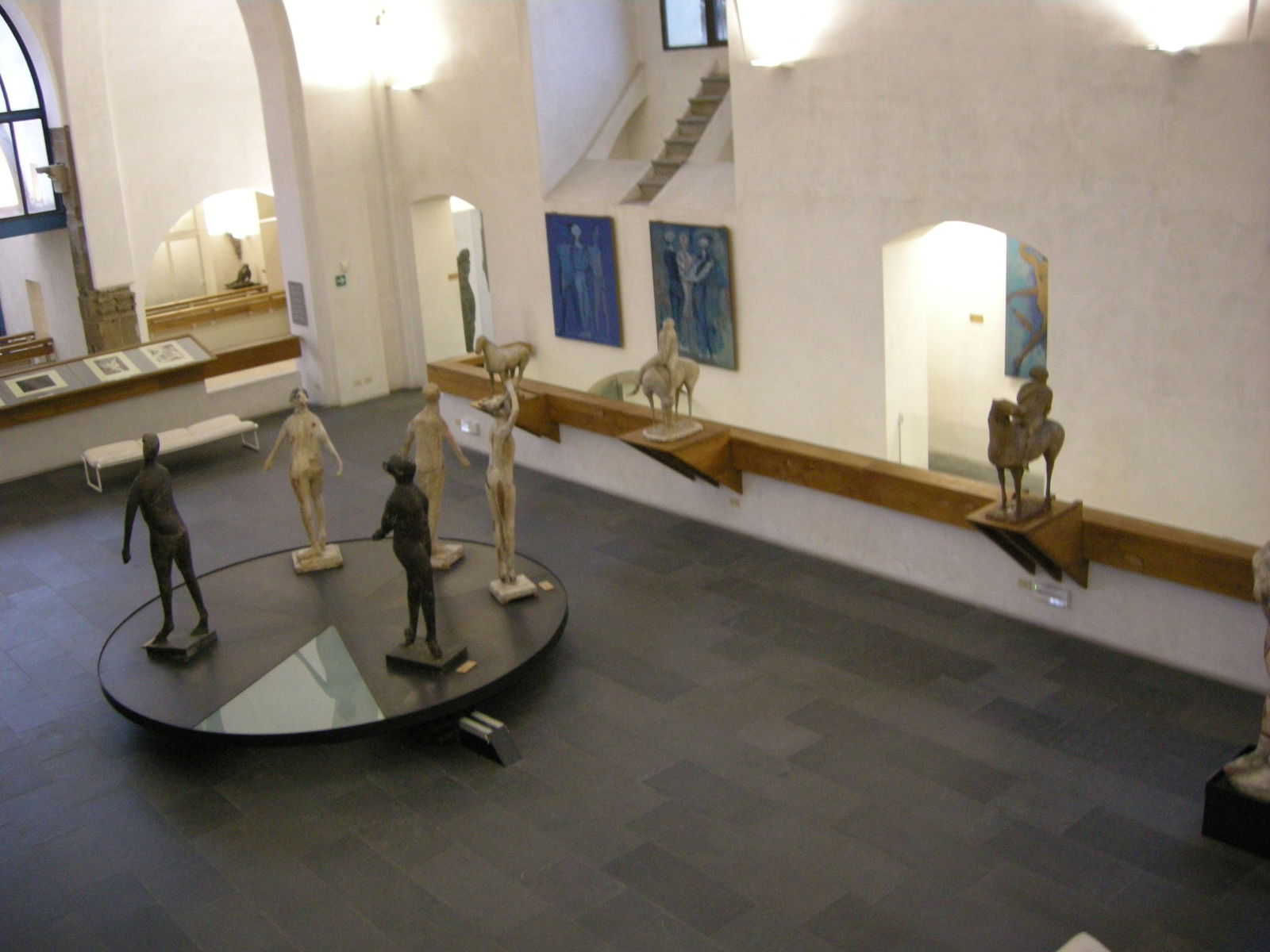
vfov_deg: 39.7
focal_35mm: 36
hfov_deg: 51.4
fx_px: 1321
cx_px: 635
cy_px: 476
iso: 400
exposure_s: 1/12.1
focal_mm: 7.5
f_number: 2.7
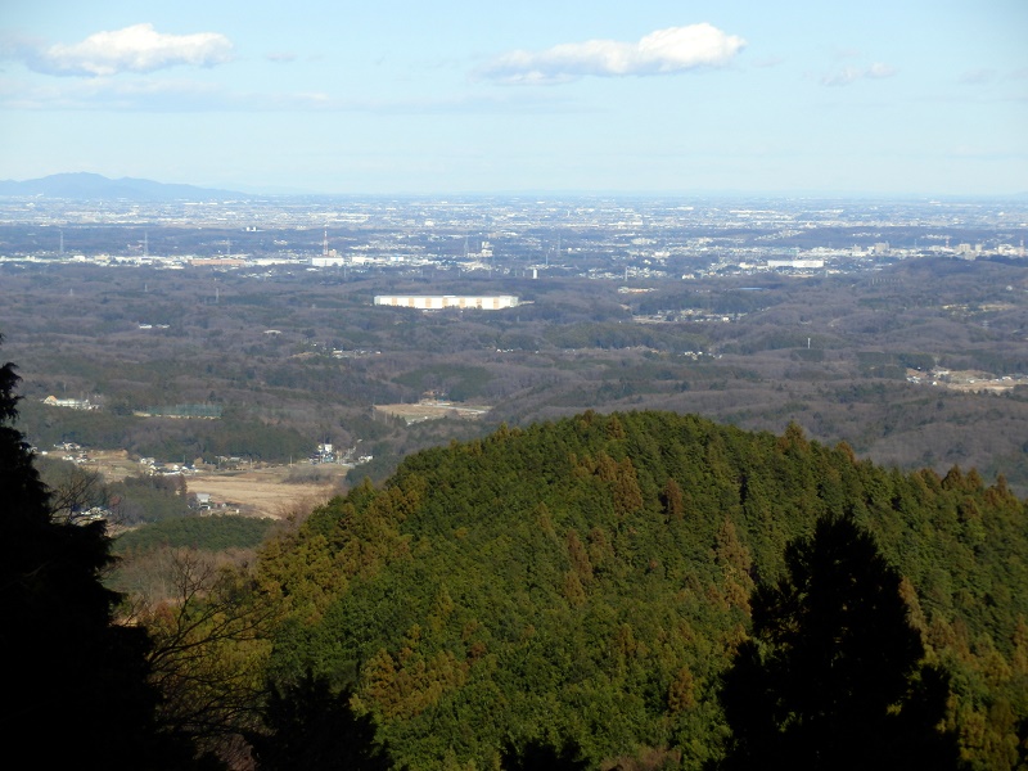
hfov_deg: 14.3
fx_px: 4098
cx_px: 514
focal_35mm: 138
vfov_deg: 10.7
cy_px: 386
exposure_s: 1/500
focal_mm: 24.4
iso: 80
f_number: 5.8
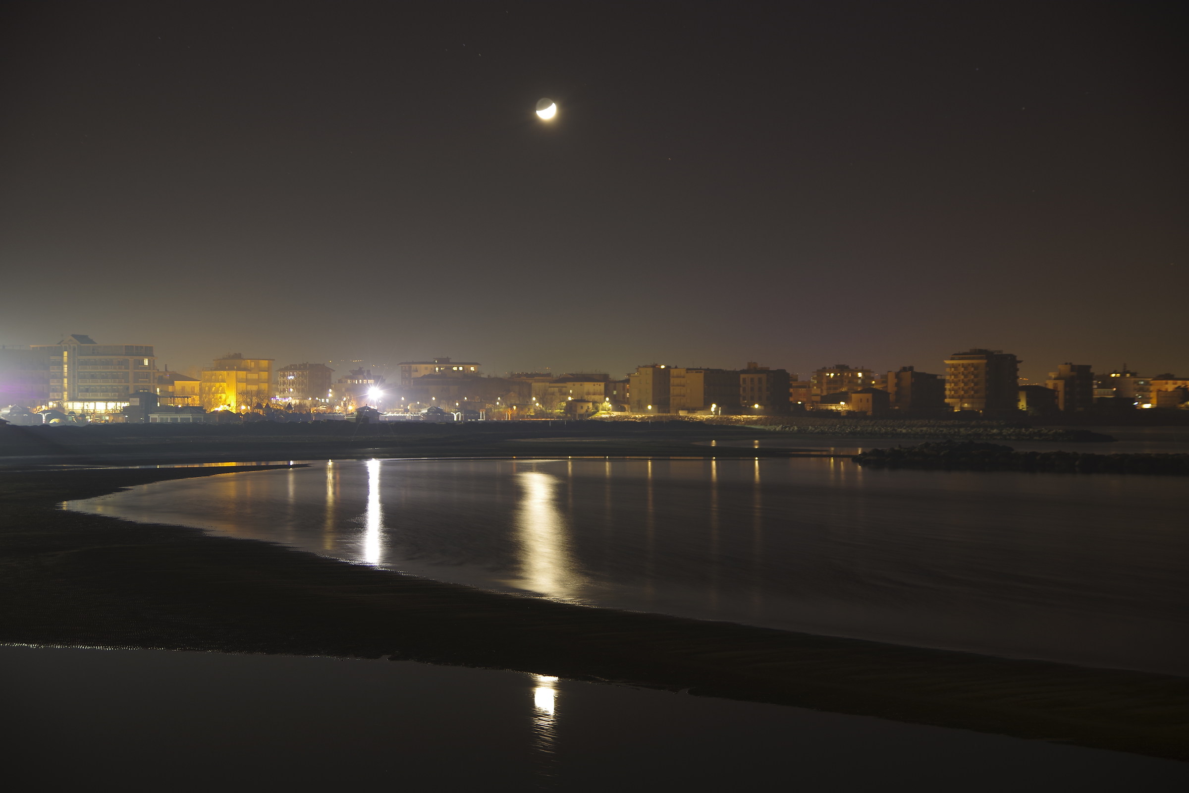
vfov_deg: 21.2
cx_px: 594
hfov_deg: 31.4
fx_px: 2114
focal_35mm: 64
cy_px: 396
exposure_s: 10
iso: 100
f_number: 2.8
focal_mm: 42.5
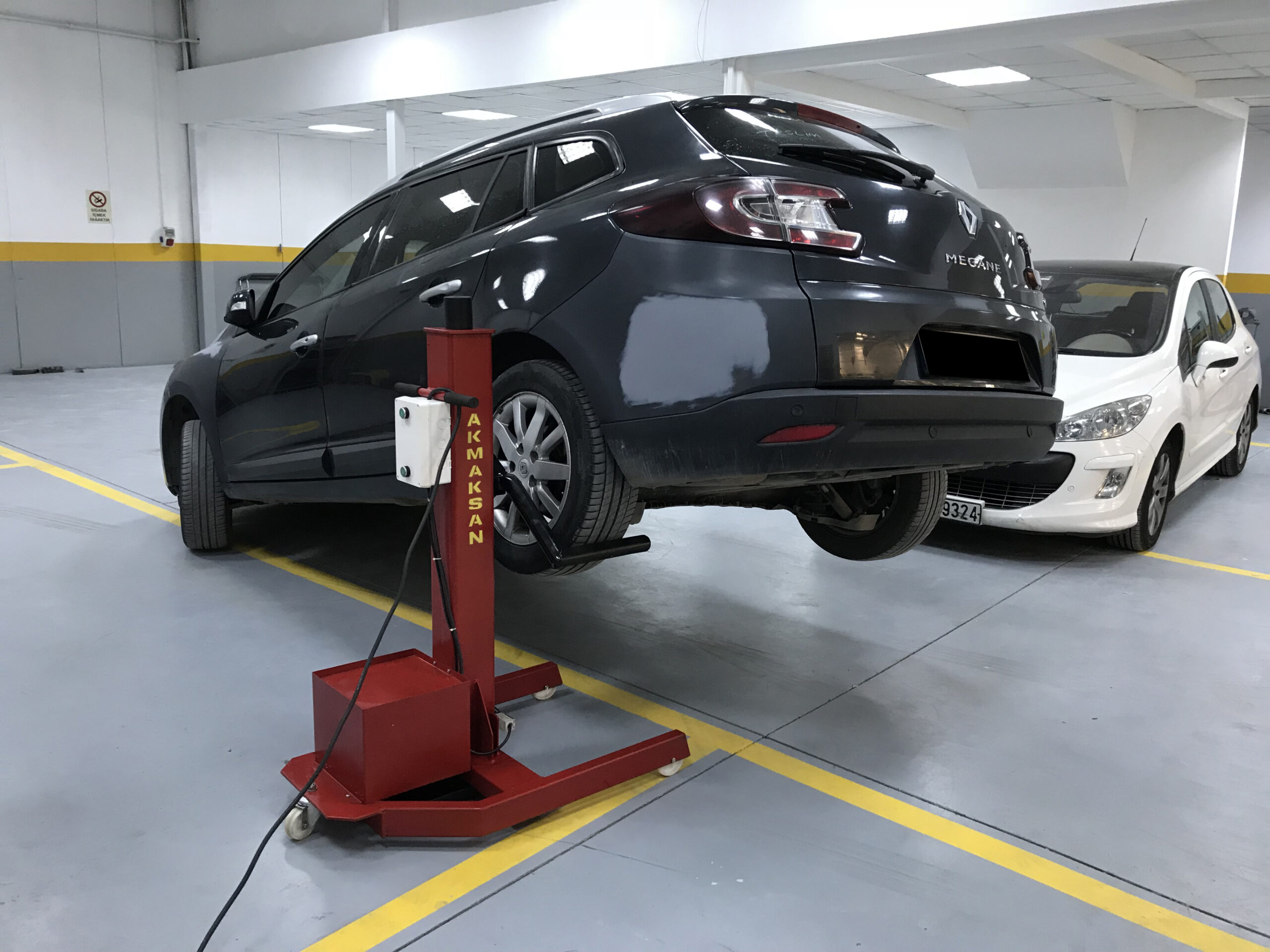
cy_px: 476
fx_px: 1027
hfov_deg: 63.4
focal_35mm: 28
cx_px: 635
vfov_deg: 49.7
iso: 40
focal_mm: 3.99
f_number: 1.8
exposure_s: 1/17
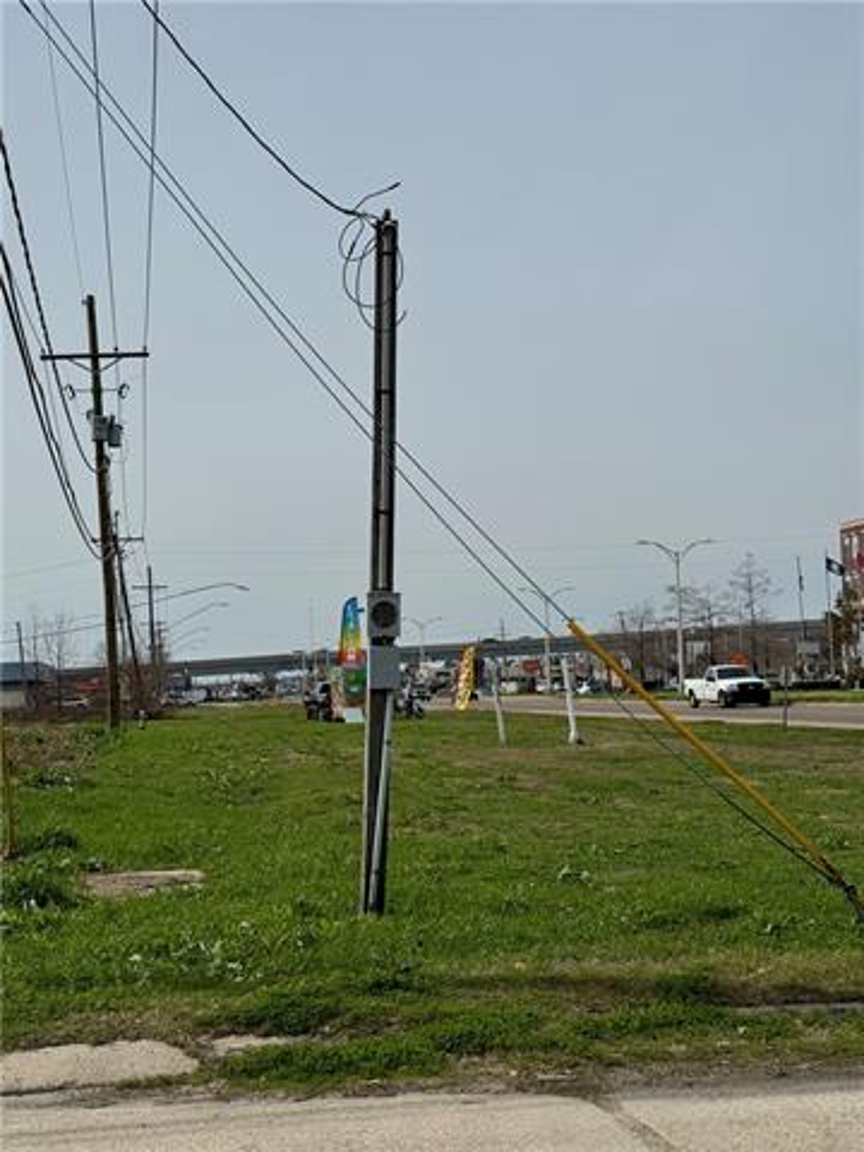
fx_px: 1597
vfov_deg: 39.7
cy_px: 576
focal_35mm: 48
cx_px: 432
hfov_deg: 30.3
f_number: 1.78
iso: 80
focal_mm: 6.86
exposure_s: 1/9009
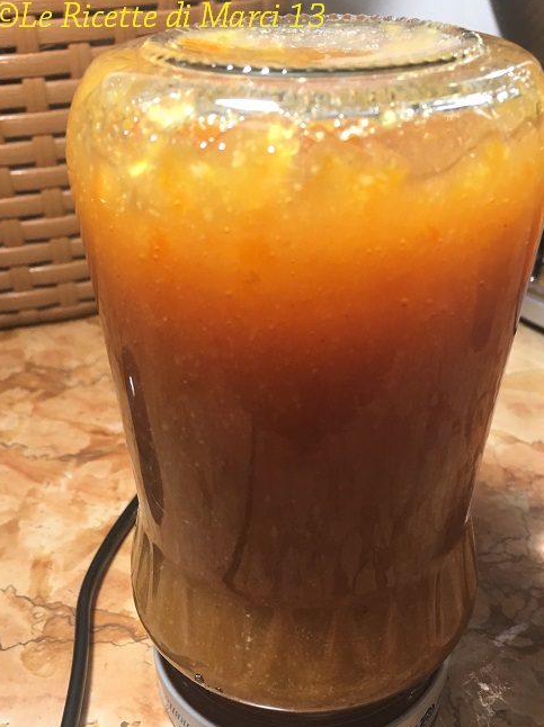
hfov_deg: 42.8
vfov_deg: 55.3
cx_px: 302
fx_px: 693
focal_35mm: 33
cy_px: 408
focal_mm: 4.15
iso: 64
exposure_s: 1/33
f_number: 2.2
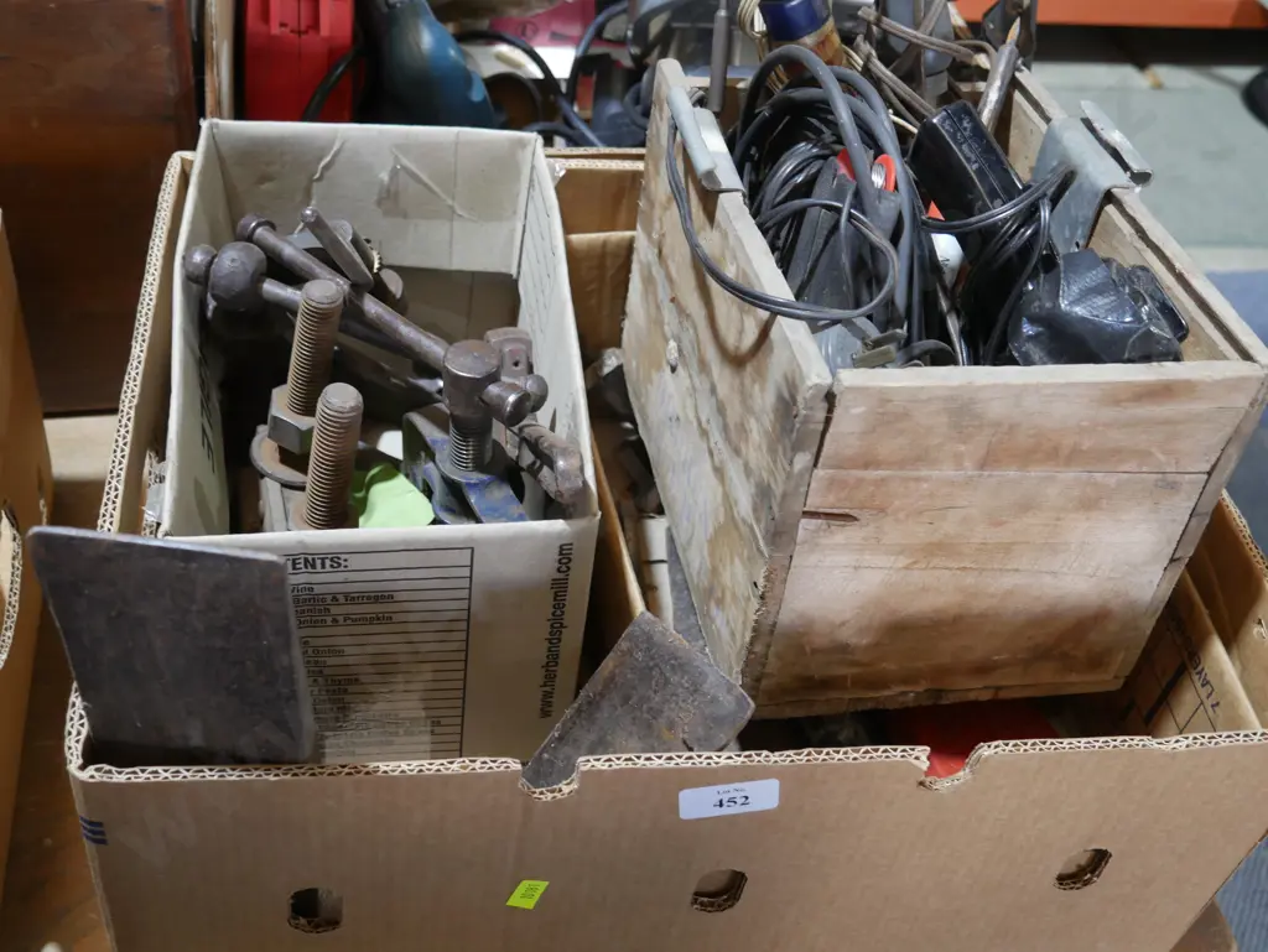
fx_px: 1466
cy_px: 476
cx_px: 634
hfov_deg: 46.8
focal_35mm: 40
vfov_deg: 36.0
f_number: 4.5
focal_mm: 20
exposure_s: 1/60
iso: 640
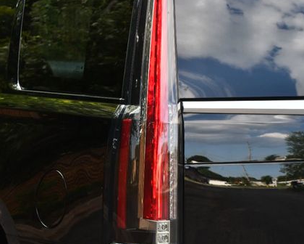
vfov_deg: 10.3
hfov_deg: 12.9
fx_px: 1350
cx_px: 161
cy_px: 94
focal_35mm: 150
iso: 320
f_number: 5.6
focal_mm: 70
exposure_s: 1/250
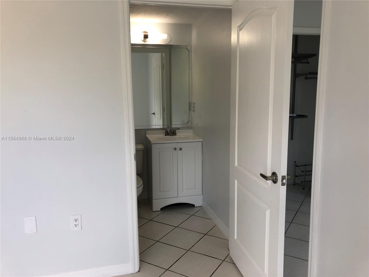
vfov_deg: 49.7
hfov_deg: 63.4
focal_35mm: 28
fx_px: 298
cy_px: 138
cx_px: 184
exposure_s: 1/120
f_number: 1.8
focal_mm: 4
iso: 40
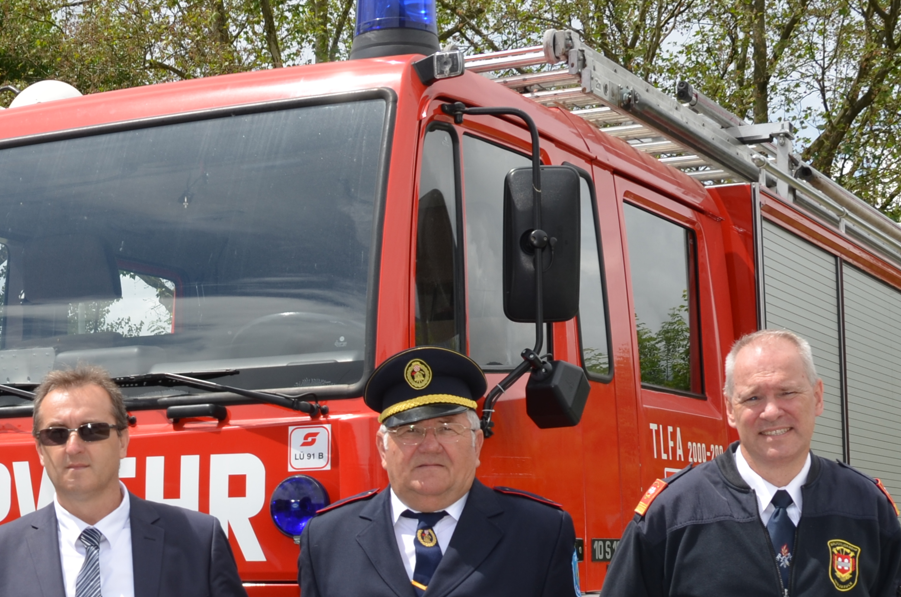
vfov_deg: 16.8
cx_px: 179
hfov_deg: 25.6
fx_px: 1948
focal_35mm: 78
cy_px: 686
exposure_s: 1/250
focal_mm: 22
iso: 100
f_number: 9
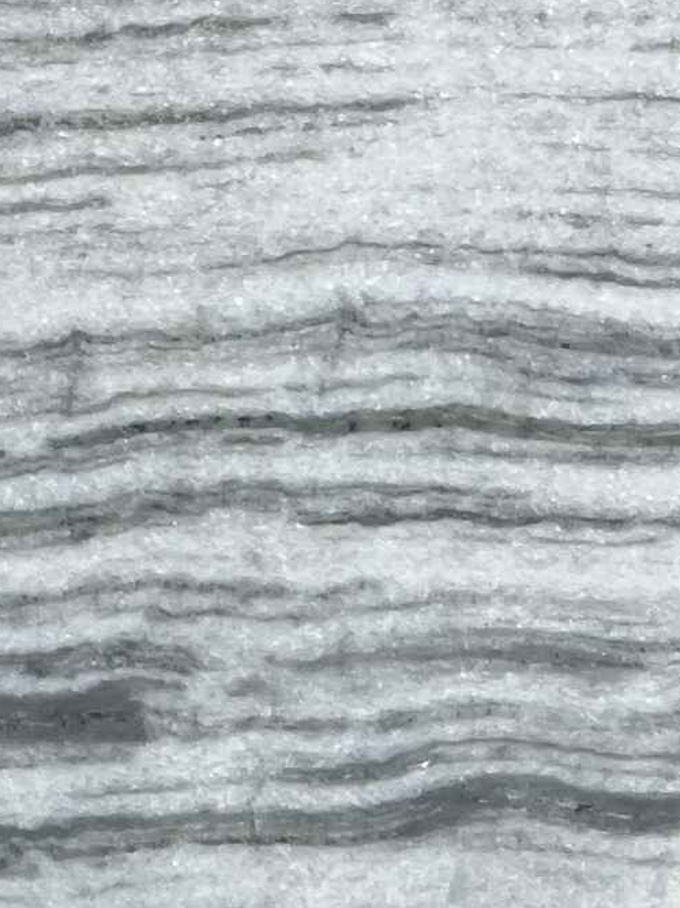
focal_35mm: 100
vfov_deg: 19.1
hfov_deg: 13.1
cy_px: 15
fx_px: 2621
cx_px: -597
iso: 50
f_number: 1.5
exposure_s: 1/1488
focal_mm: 5.7
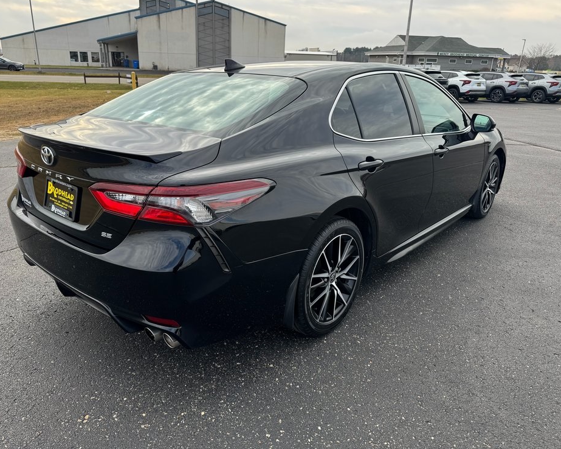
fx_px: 432
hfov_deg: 66.0
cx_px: 265
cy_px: 217
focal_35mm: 26
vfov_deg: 54.9
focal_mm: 6.76
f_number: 1.78
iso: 80
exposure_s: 1/707
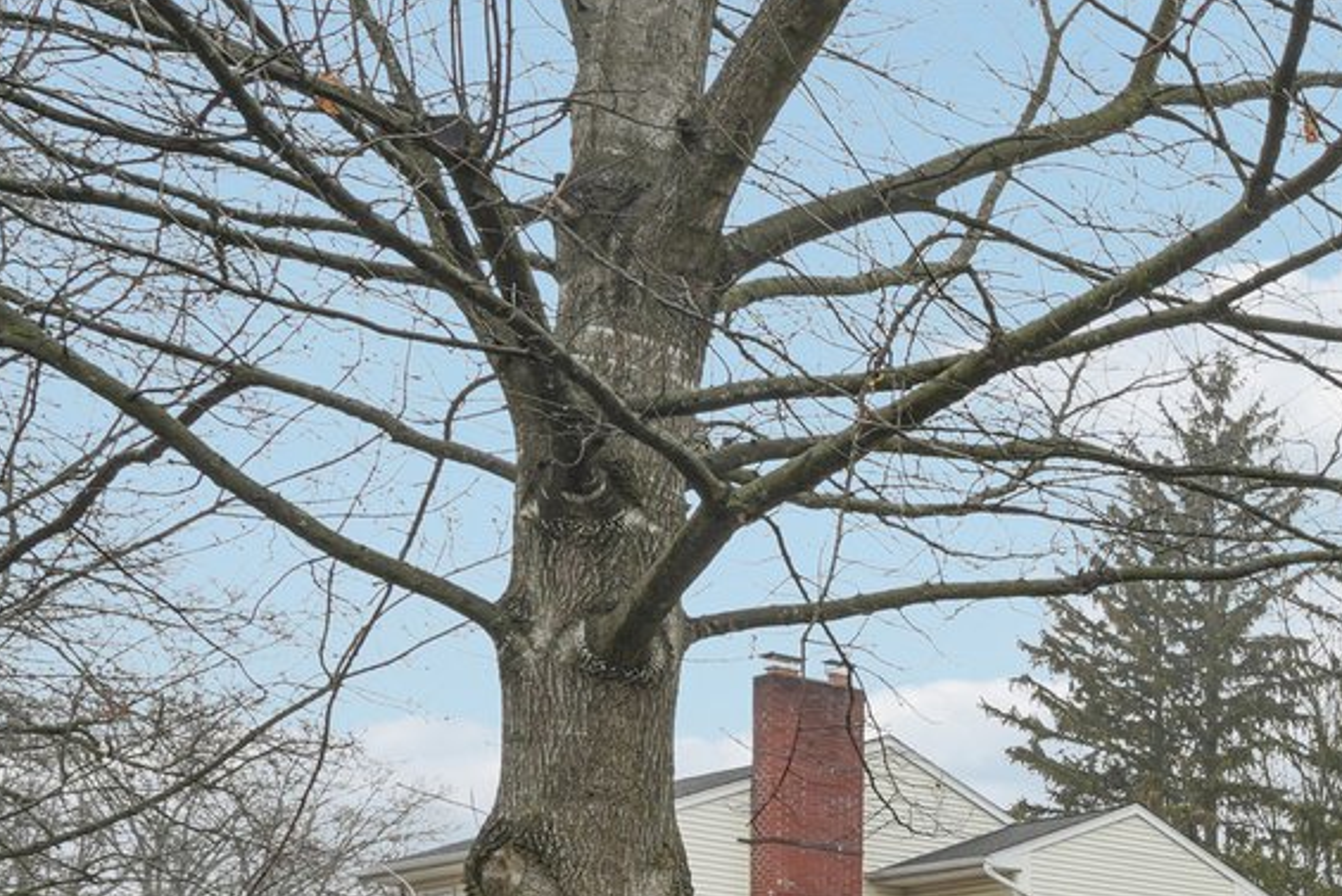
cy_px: 1171
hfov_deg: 21.9
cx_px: 2401
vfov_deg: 21.2
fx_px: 2163
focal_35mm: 58
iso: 100
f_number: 9
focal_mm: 16
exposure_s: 1/50
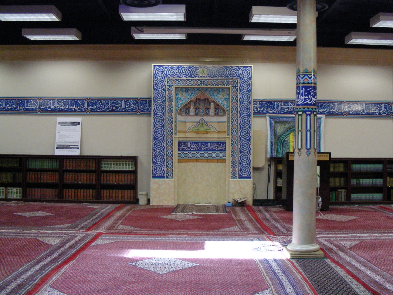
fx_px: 500
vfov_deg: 32.9
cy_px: 133
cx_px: 221
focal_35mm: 44
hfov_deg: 42.9
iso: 400
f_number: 3.5
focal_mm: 6.3
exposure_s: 1/96.5
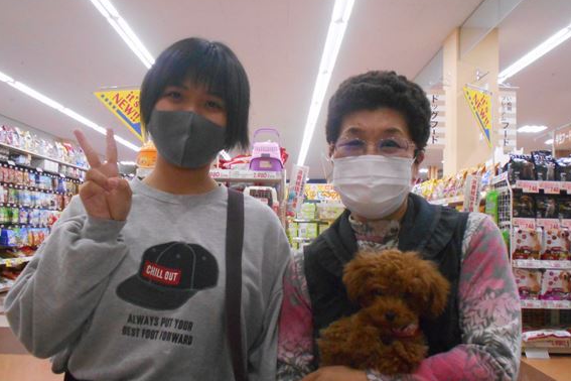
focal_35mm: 33
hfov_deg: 57.2
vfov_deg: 40.0
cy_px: 197
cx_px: 282
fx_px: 523
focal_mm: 5.1
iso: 800
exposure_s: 1/160
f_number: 3.4
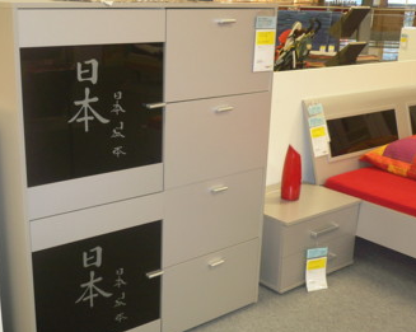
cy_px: 181
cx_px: 172
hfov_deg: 40.2
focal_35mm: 46
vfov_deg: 32.7
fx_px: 566
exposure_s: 1/8
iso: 100
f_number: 2.8
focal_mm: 5.8
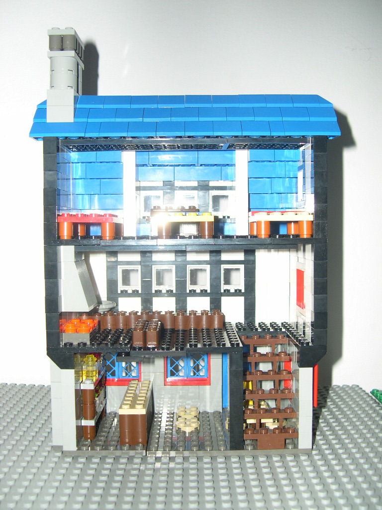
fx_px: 559
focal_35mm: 38
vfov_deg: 49.0
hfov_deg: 37.7
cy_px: 255
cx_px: 191
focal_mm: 8
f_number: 2.8
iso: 100
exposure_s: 1/60
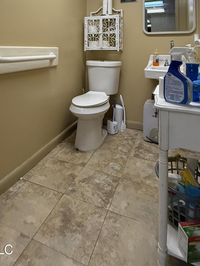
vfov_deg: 63.5
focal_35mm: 24
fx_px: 185
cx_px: 90
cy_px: 43
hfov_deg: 56.7
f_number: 2.2
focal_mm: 2.22
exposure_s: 1/120
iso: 250
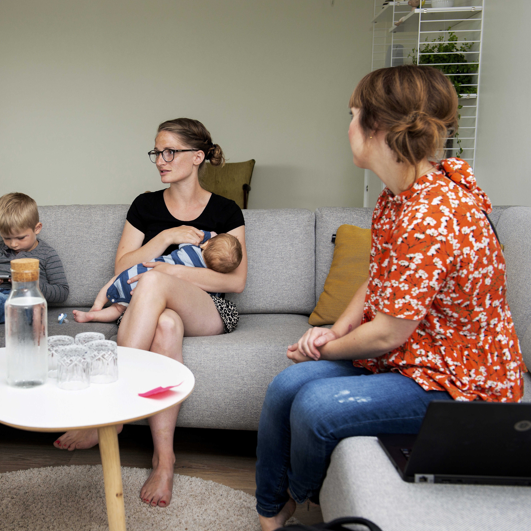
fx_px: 816
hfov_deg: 35.4
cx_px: 143
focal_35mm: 47
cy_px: 253
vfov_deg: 36.1
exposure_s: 1/80
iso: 200
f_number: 5
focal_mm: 35
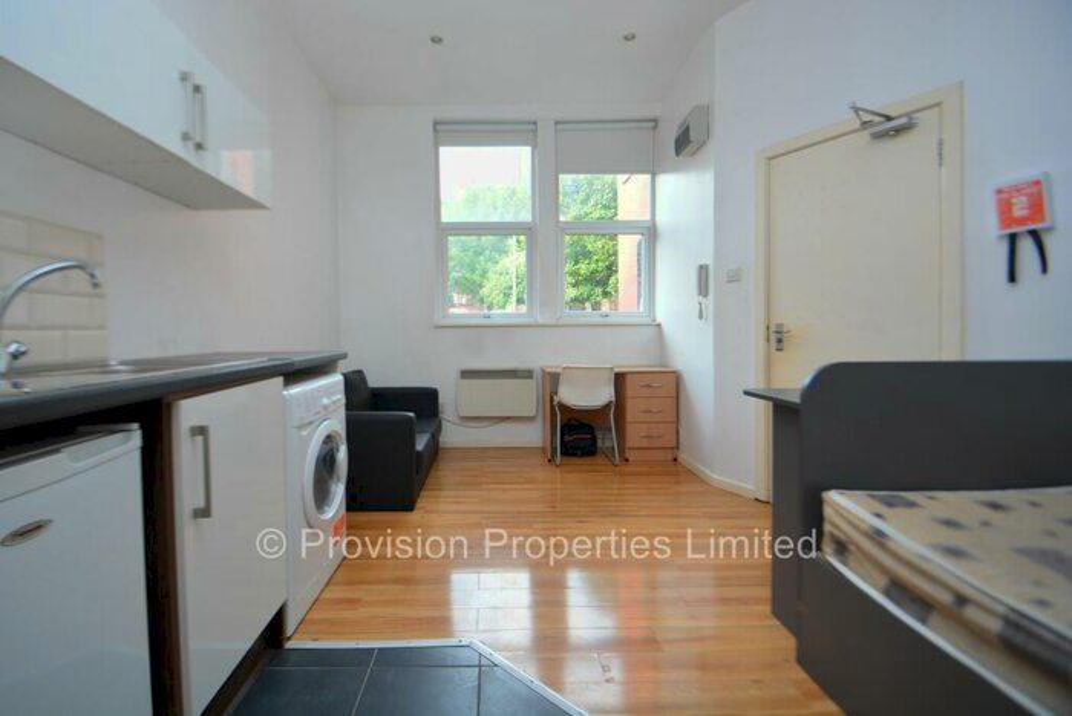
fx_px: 447
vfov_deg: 77.4
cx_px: 536
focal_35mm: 15
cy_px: 358
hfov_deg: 100.3
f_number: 4.8
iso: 400
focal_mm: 10
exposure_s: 1/90
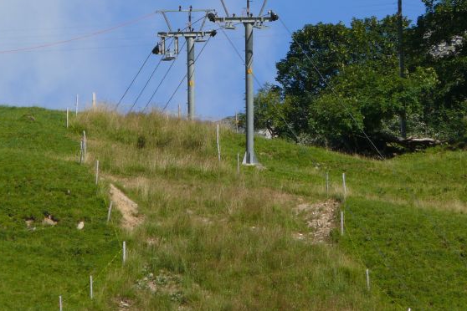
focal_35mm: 626
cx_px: 218
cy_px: 64
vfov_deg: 2.2
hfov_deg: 3.3
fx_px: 8120
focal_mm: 88.8
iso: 100
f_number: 6.3
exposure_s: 1/500
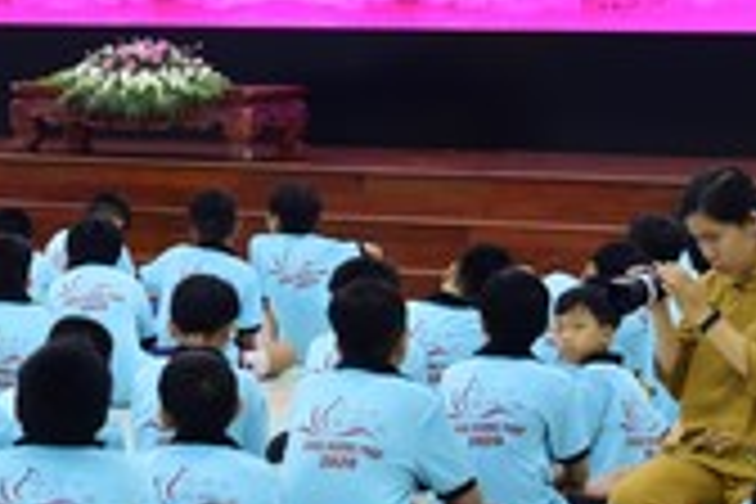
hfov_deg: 10.9
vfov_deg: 7.4
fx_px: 3906
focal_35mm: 186
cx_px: -99
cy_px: 108
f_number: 5
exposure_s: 1/50
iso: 1600
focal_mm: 48
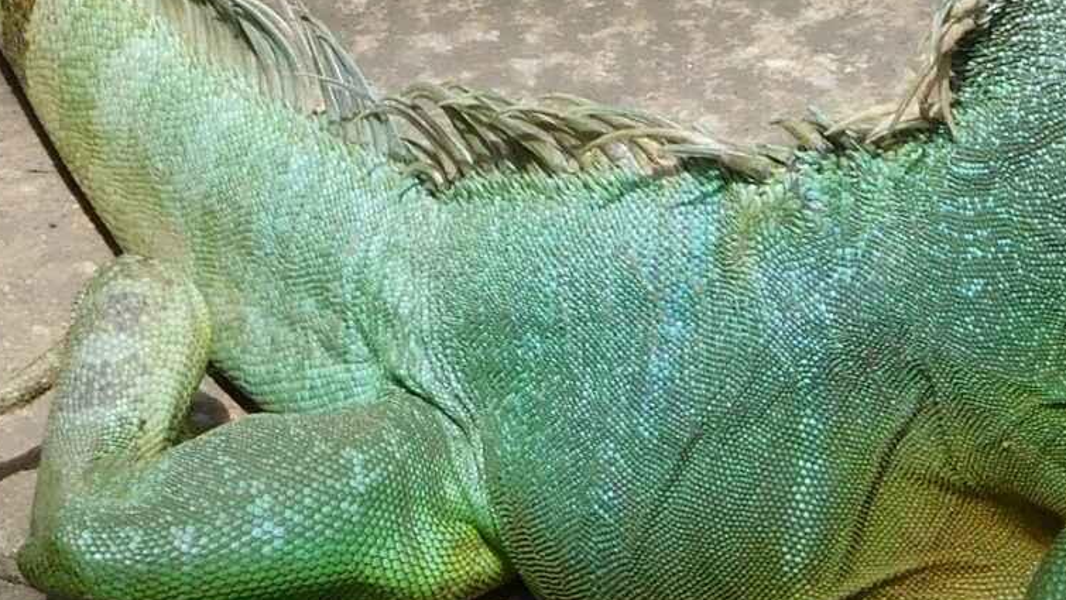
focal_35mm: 739
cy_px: 280
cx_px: 906
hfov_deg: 2.9
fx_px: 20892
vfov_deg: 1.6
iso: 125
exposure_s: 1/500
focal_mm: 35.7
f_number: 5.4
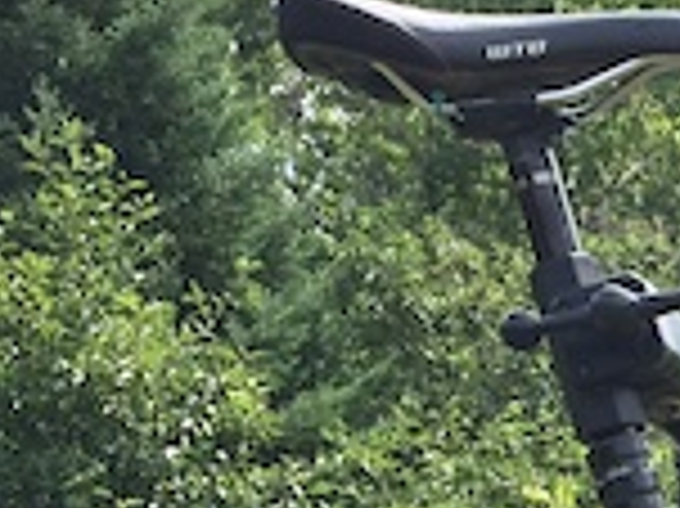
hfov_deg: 12.1
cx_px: 1099
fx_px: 3023
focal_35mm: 154
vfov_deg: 9.1
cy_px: 980
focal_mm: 4.15
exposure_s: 1/1053
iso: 32
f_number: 2.2
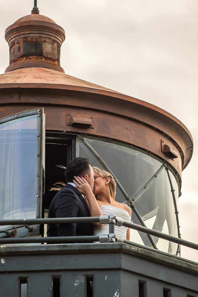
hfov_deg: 6.9
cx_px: 99
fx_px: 1652
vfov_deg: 10.3
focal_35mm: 200
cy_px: 148
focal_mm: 200
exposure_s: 1/1000
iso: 100
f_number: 4
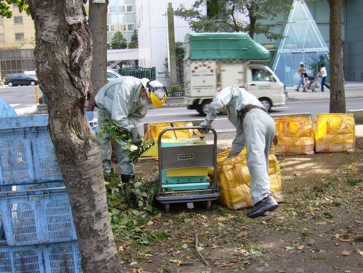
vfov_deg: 29.7
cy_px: 136
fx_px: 514
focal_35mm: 49
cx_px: 182
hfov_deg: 38.9
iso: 80
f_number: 2.9
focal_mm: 6
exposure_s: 1/125
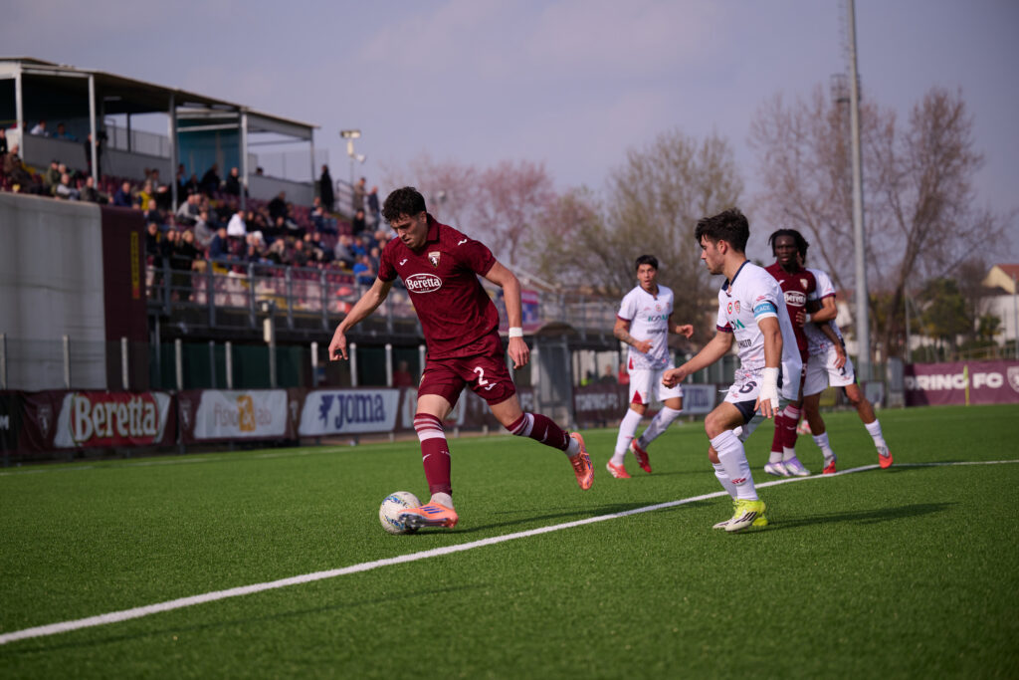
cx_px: 510
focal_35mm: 87
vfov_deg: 15.7
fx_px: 2463
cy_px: 340
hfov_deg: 23.4
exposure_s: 1/4000
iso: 125
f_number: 2.8
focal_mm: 87
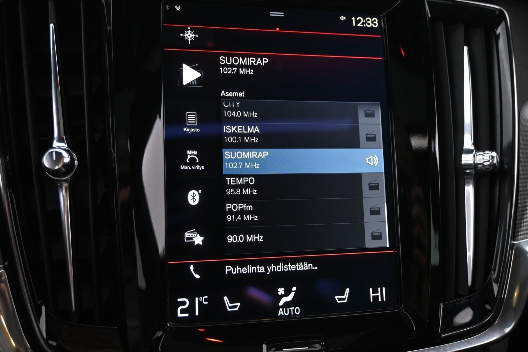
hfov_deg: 53.1
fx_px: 528
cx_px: 264
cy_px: 176
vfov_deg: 36.9
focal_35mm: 36
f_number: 4.2
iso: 3200
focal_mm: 24
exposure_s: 1/50
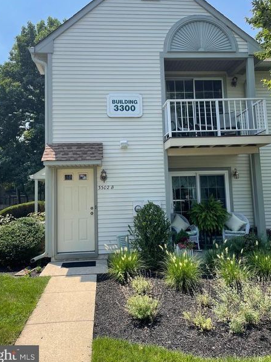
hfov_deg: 48.2
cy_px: 165
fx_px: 303
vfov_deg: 61.6
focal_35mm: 29
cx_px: 125
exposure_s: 1/1825
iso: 32
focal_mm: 4.2
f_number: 1.6
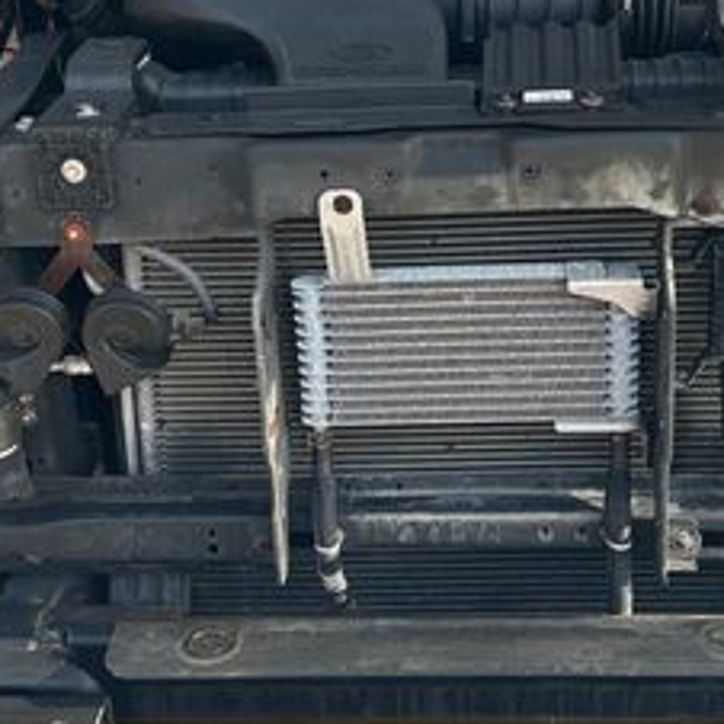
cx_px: 423
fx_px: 1538
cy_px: 266
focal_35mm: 65
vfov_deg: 26.4
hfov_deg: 26.5
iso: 50
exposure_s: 1/687
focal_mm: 5.7
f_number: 1.5
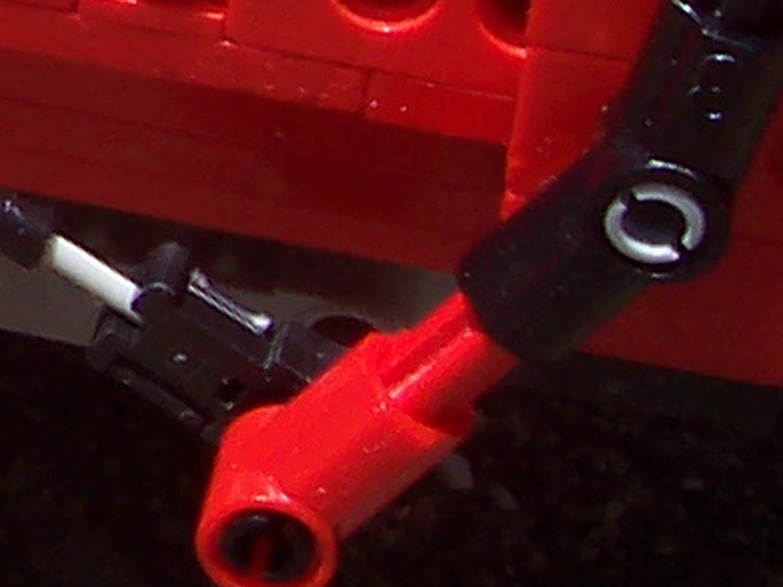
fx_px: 5404
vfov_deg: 6.2
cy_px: -56
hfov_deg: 7.8
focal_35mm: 239
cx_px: -941
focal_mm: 7
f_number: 5.6
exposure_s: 1/350
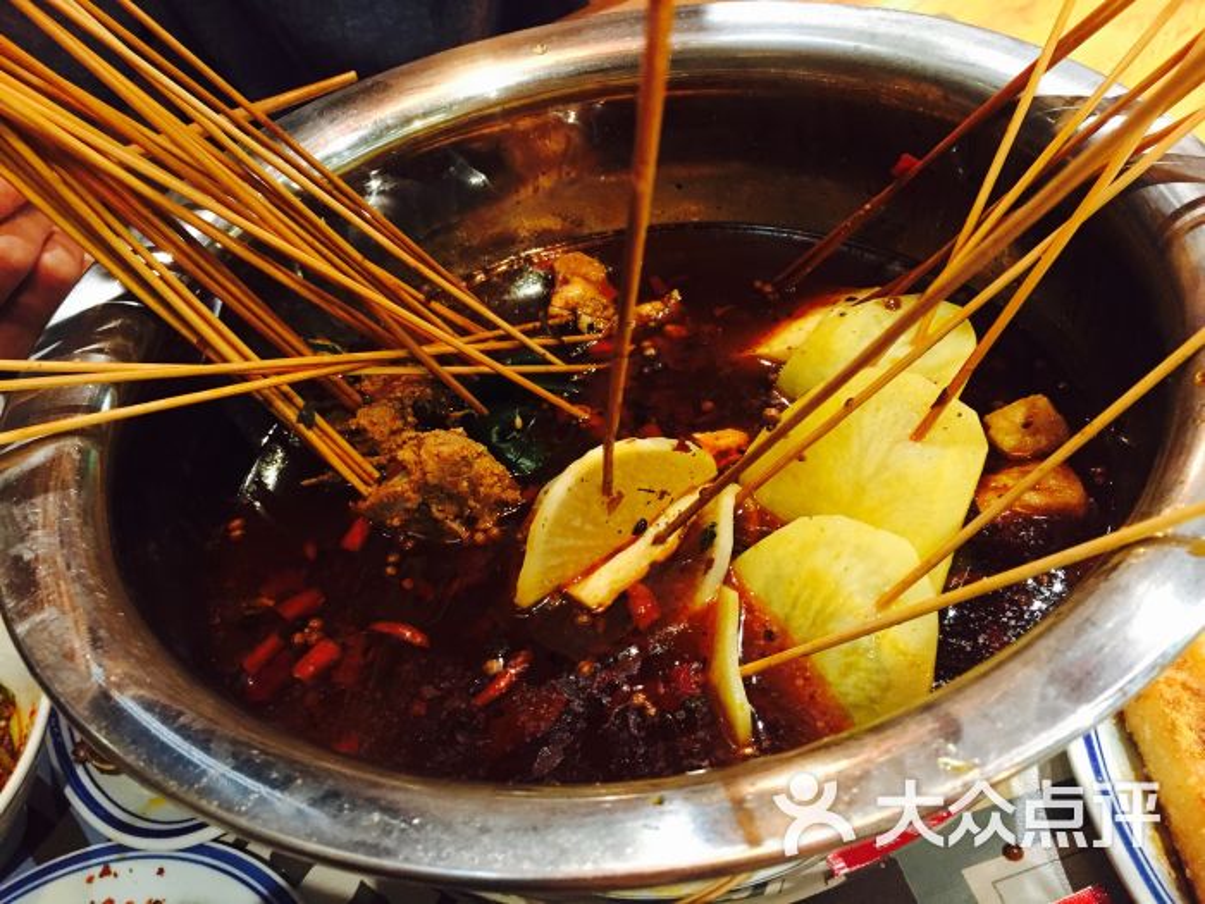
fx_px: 1010
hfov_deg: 61.7
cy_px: 452
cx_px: 602
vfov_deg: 48.2
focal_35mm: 29
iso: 250
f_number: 2.2
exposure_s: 1/17
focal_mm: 4.15
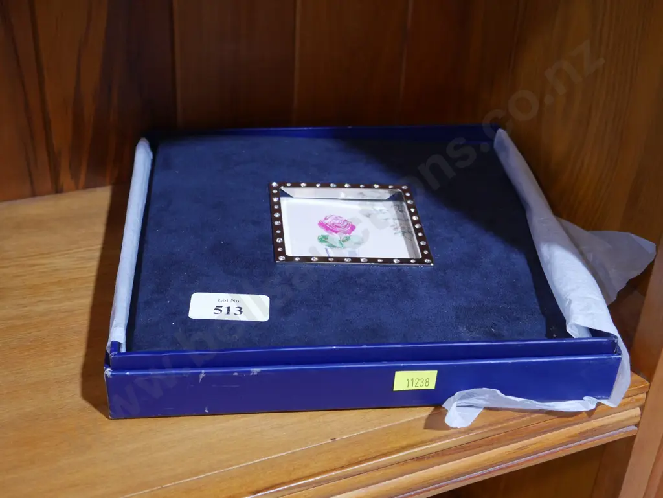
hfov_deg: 38.2
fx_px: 958
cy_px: 249
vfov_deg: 29.1
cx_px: 332
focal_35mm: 50
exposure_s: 1/60
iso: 1250
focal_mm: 25
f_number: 5.3
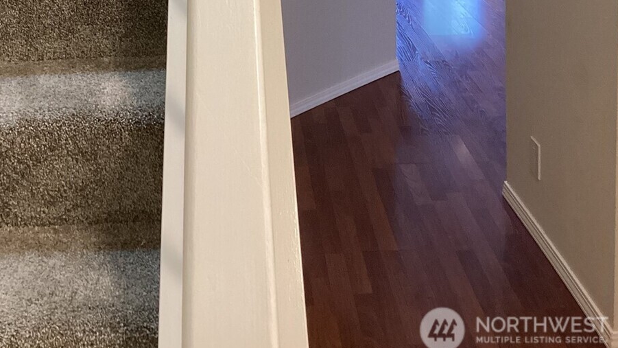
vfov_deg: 20.0
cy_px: -132
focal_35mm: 54
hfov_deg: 38.4
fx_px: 885
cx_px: 259
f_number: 2.4
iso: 320
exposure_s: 1/60
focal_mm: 3.3
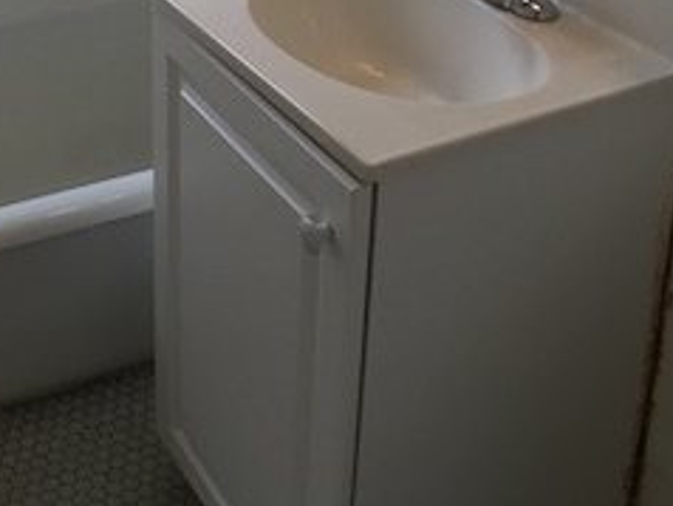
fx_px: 1829
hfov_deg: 20.4
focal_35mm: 94
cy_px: -178
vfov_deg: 14.9
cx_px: 48
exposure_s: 1/60
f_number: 1.8
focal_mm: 3.99
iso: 32
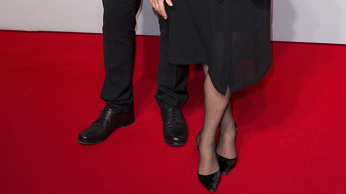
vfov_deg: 16.9
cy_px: -61
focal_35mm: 67
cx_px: 171
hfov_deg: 31.4
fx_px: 614
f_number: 5.6
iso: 500
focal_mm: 42
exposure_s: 1/250
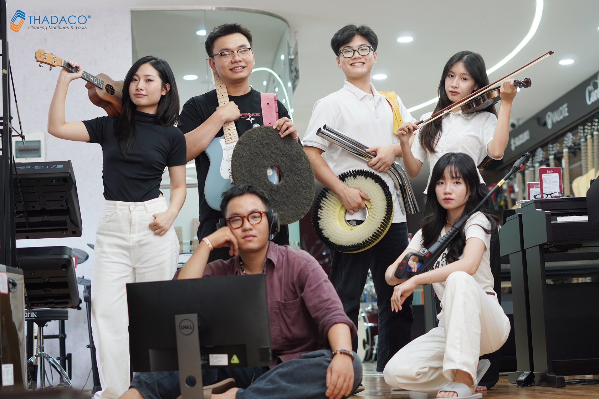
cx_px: 300
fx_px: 1248
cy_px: 200
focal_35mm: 75
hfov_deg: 27.0
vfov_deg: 18.2
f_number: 2.2
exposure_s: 1/60
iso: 160
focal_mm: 50
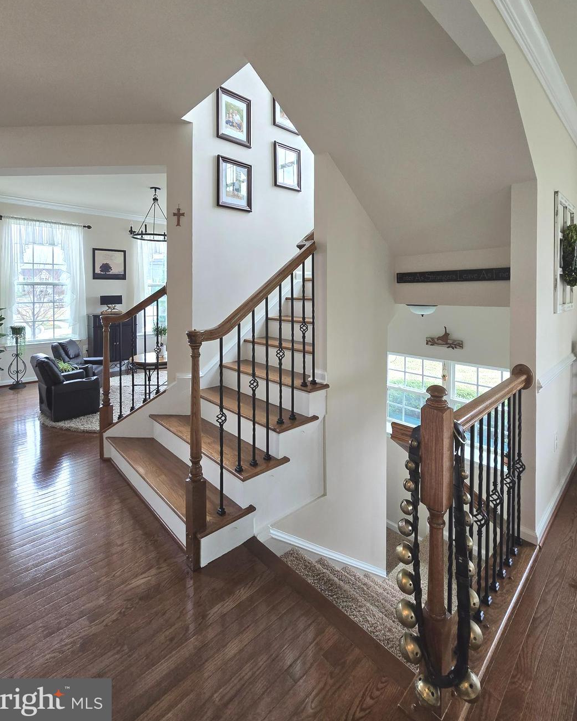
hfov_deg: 84.0
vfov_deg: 95.8
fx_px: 320
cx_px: 293
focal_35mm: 15
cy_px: 298
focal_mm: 2.2
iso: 125
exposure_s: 1/60
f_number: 2.2
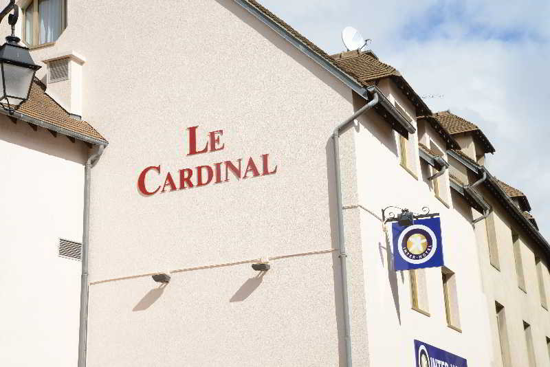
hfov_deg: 33.4
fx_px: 917
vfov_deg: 22.6
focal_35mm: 60
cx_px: 275
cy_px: 184
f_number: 13
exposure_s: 1/400
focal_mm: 60
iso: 250
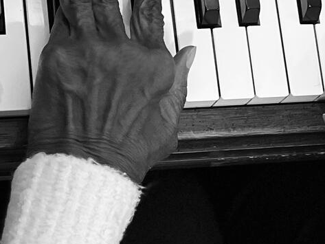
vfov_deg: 32.7
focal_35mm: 44
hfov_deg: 41.0
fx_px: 413
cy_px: 91
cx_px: 263
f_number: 1.6
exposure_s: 1/60
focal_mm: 5.1
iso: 250
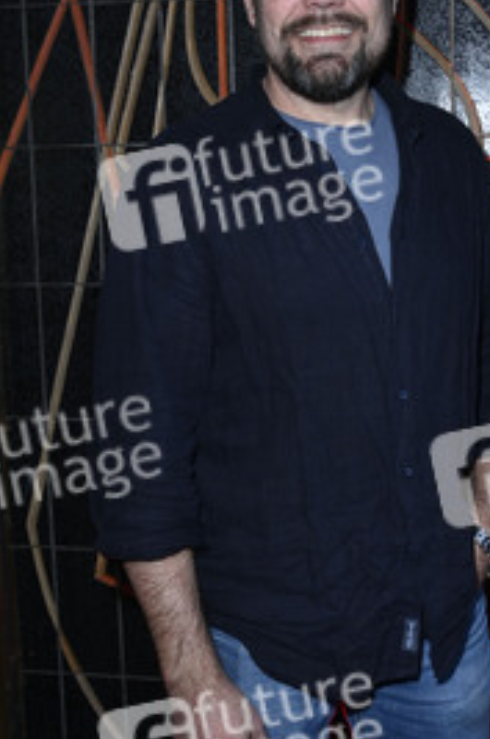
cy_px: 324
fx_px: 1045
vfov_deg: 38.9
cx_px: 321
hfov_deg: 26.3
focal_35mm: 51
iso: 800
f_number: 5.6
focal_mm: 34
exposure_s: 1/250
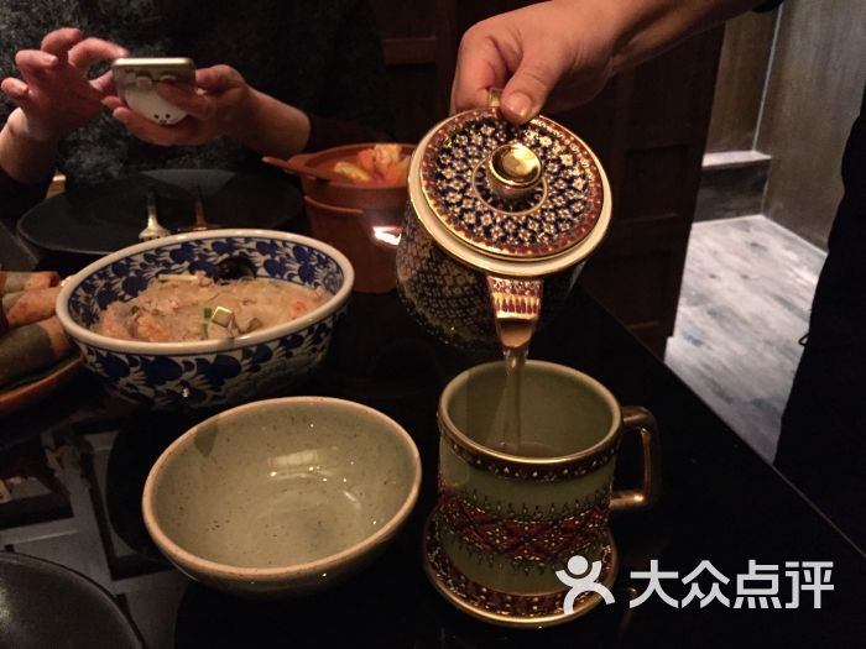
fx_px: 726
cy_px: 324
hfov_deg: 61.7
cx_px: 433
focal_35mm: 29
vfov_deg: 48.2
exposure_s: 1/17
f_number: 2.2
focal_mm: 4.15
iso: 1000
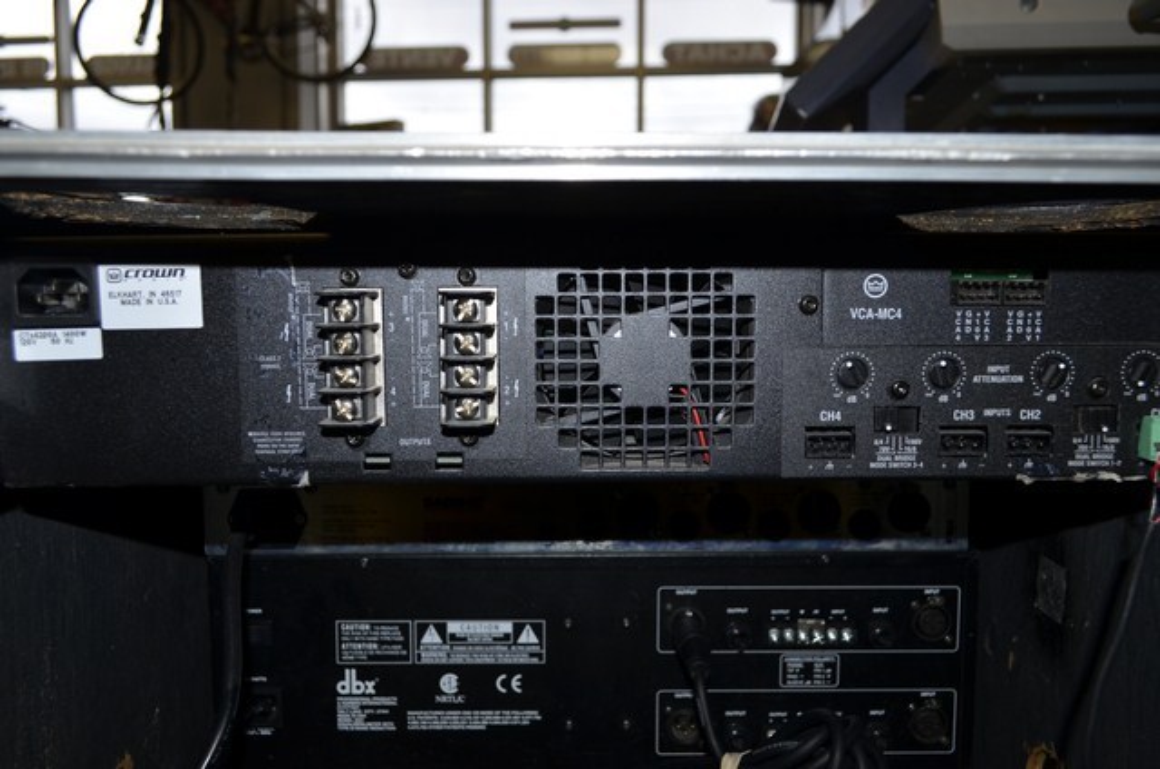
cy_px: 384
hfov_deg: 62.0
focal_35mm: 30
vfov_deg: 43.4
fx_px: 965
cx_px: 580
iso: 200
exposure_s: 1/125
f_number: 5.6
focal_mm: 20
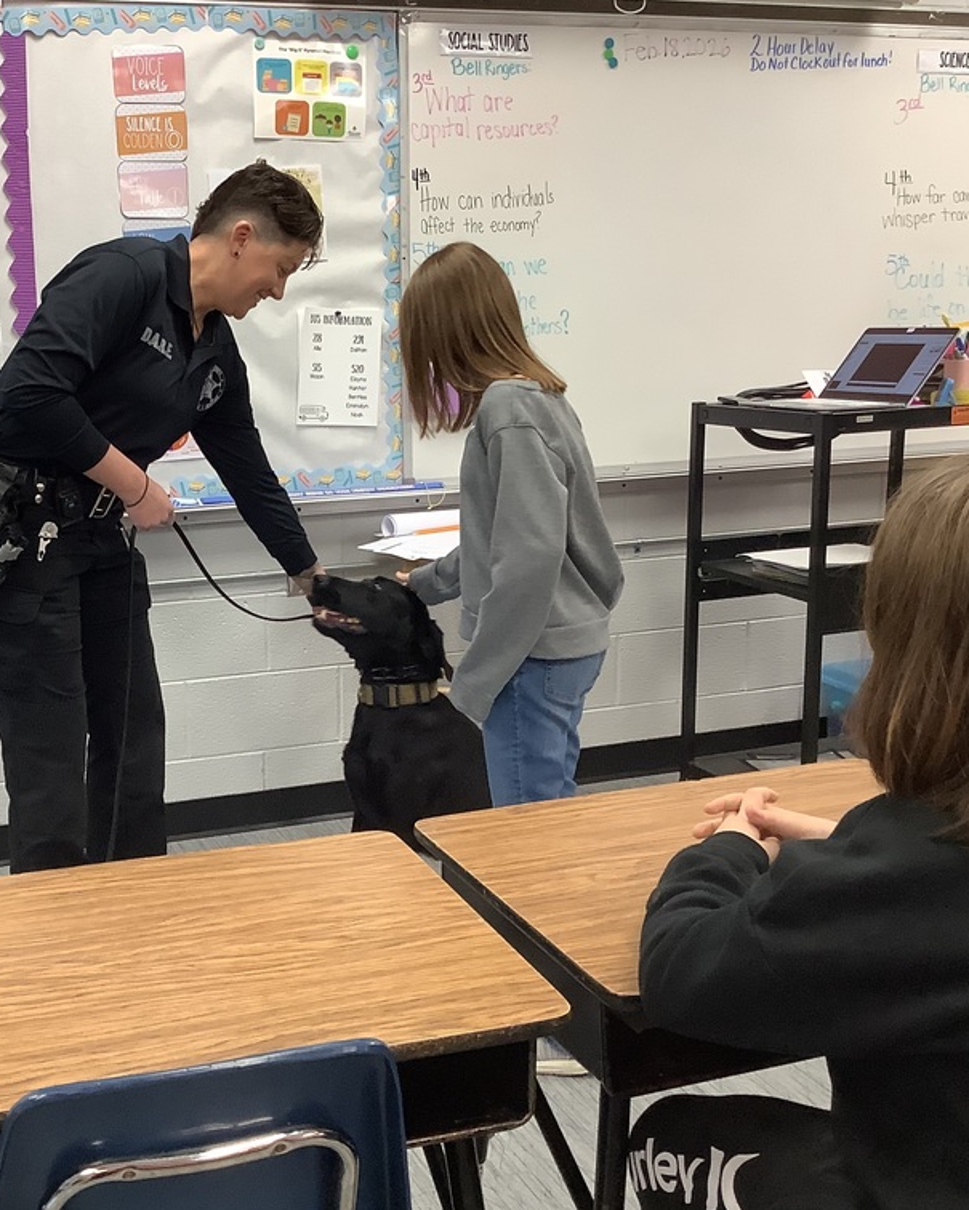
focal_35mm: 41
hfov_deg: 35.9
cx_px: 287
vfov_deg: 44.8
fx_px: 1469
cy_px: 610
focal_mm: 3.3
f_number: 2.4
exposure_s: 1/60
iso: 160
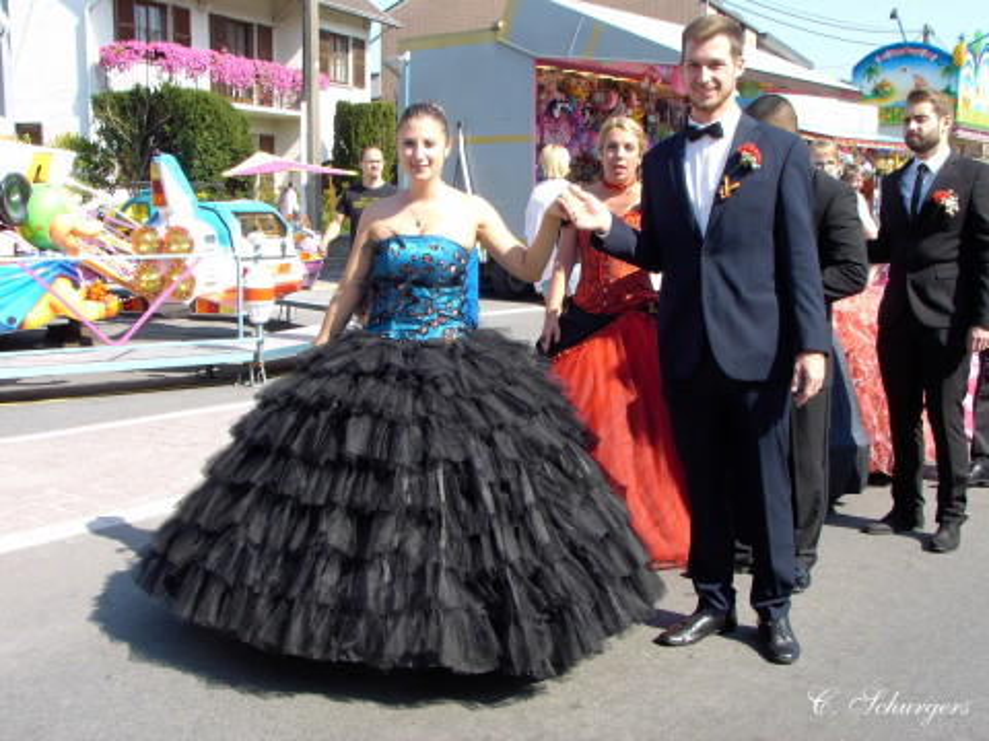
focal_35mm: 46
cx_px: 494
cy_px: 370
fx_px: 1314
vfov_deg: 31.5
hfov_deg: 41.2
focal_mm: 7.1
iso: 70
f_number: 4.5
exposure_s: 1/170
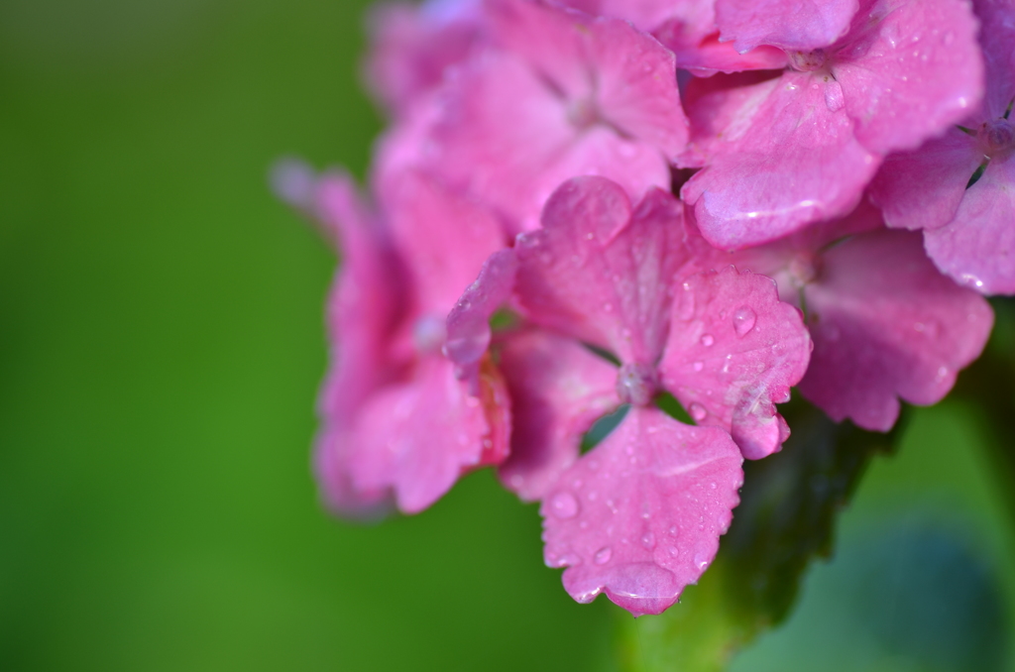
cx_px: 508
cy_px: 336
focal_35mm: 135
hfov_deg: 15.2
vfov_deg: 10.1
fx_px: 3798
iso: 100
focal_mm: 90
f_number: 4
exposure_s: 1/250
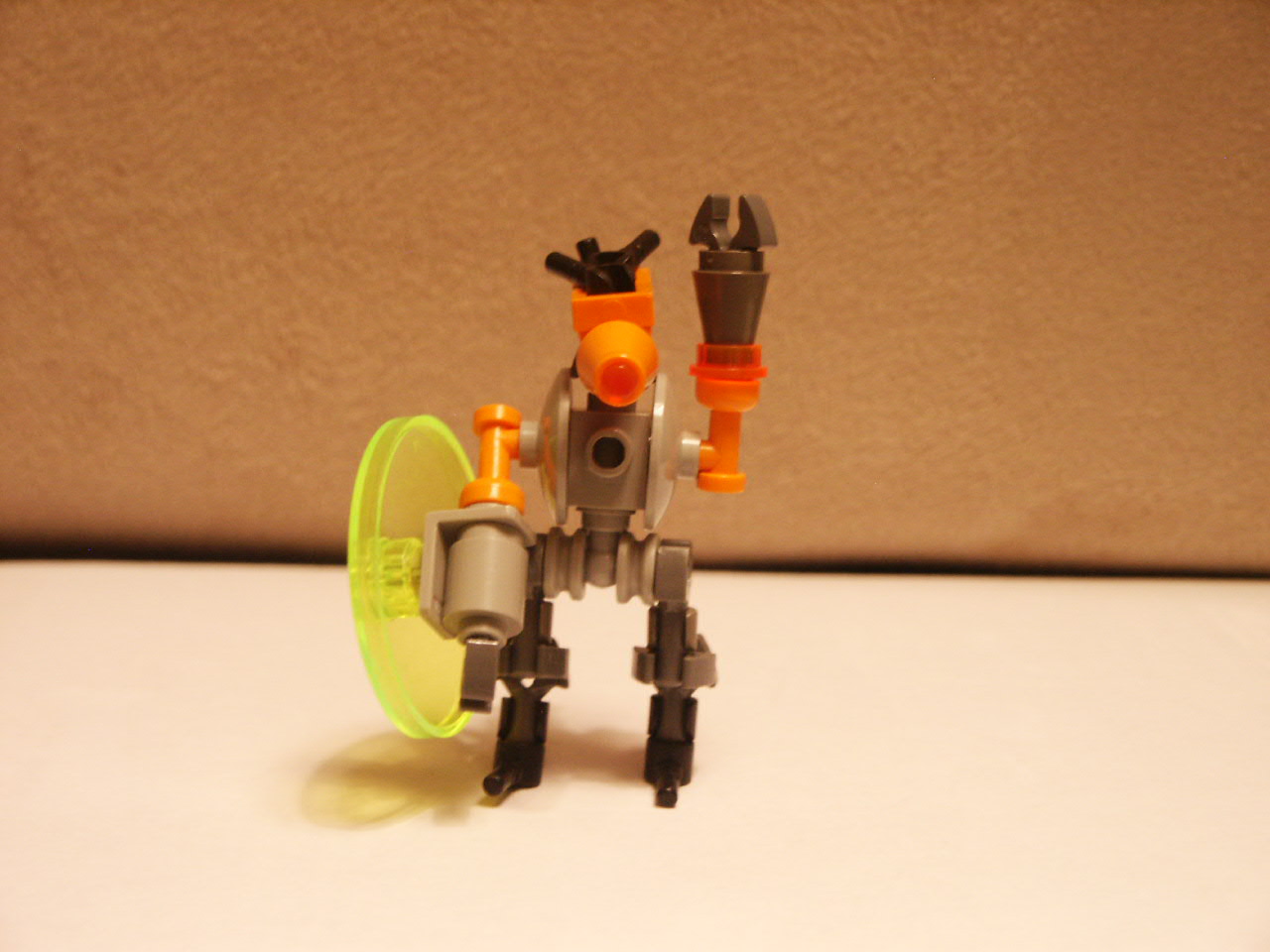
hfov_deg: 25.0
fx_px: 2862
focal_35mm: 78
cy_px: 476
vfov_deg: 18.9
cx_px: 635
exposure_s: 1/10
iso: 200
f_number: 3.6
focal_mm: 15.53
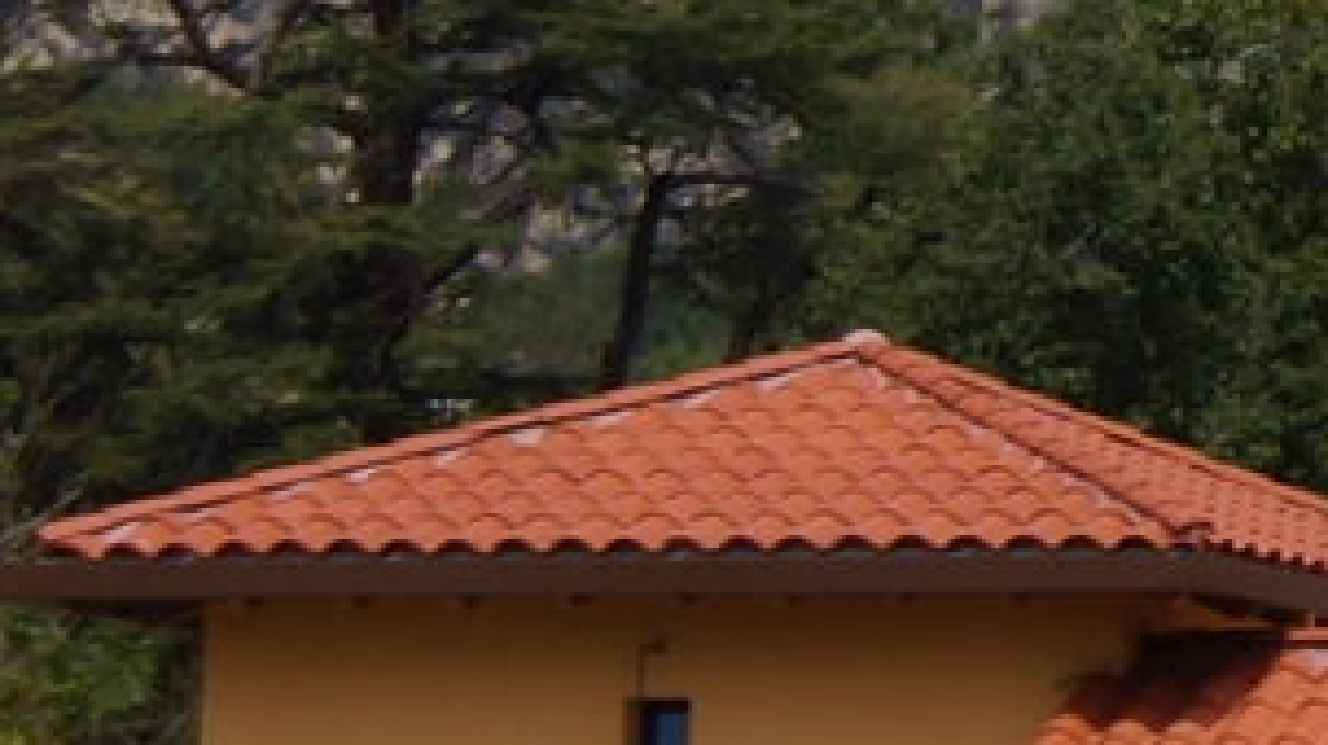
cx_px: 3498
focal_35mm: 589
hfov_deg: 3.6
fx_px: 20728
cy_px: -355
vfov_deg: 2.1
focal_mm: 70
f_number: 13
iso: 100
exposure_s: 1/200
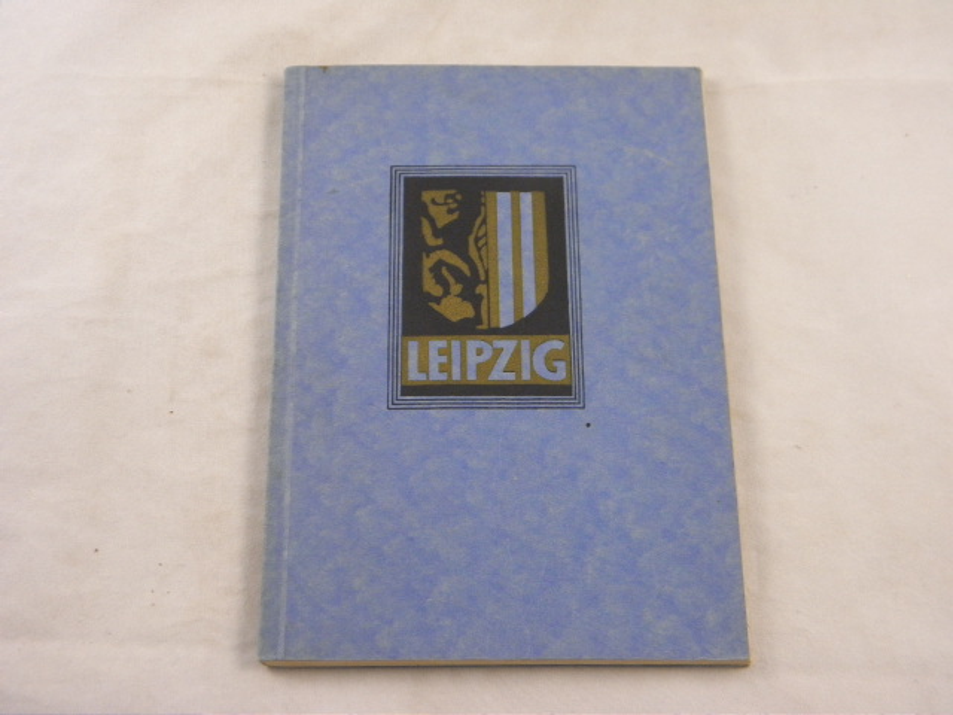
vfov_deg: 24.8
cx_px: 476
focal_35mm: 59
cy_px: 358
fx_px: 1624
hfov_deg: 32.7
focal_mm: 10.6
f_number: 4.1
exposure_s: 1/50
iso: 250
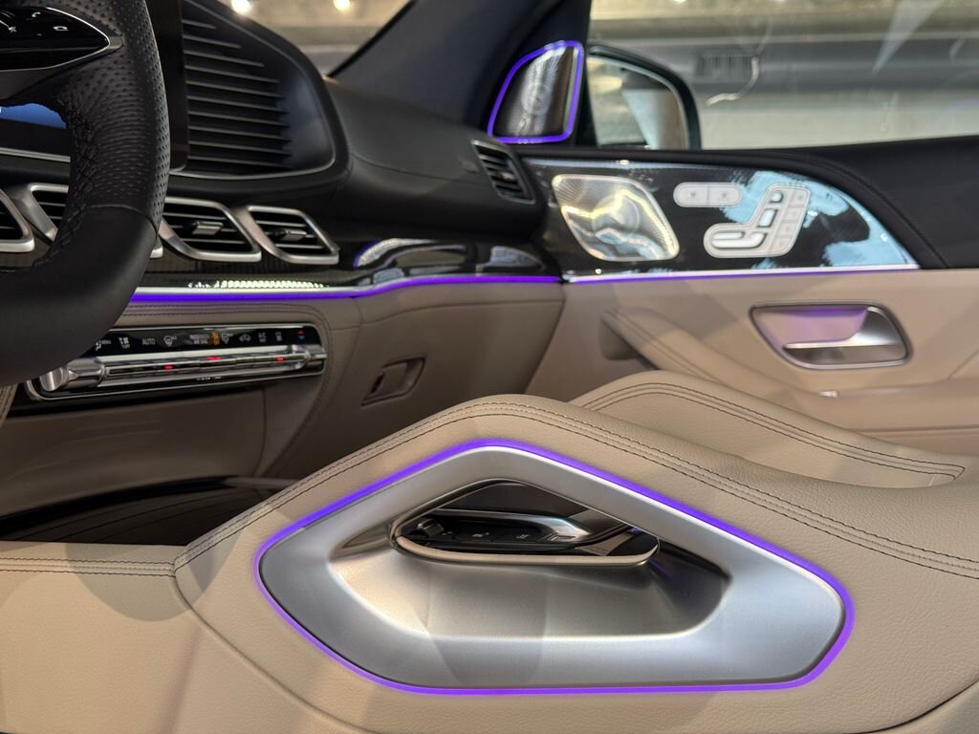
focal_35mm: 48
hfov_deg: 39.7
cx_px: 490
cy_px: 367
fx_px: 1358
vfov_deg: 30.3
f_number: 1.78
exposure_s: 1/50
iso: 125
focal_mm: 6.76
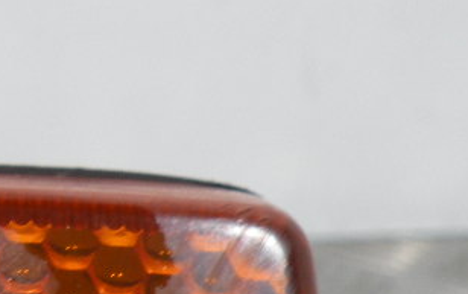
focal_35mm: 95
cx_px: -68
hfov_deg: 20.6
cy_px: 436
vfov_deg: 13.1
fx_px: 1213
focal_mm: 4.7
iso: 64
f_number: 3.2
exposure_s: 1/64
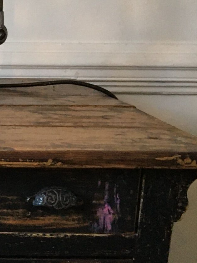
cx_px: -323
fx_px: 1054
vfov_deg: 14.2
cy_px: 162
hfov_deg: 9.2
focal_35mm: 139
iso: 125
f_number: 2.2
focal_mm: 4.15
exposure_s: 1/33
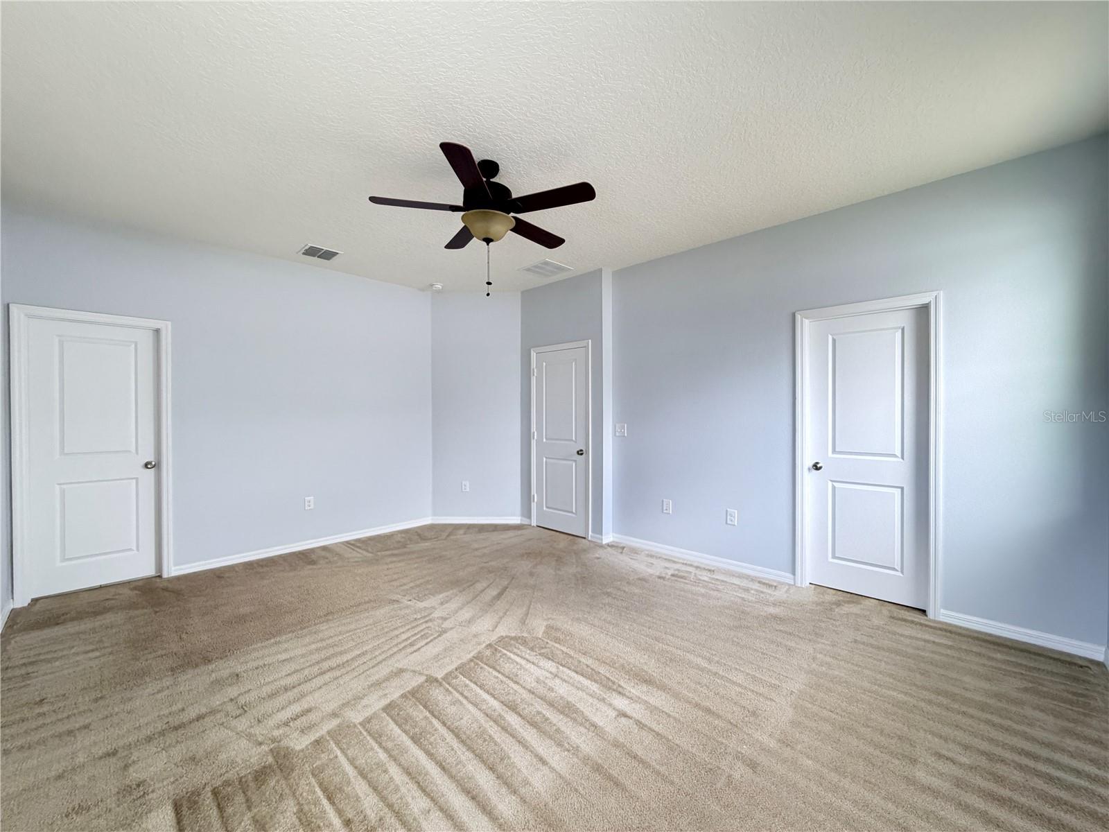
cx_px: 554
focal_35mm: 14
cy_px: 416
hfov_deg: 102.1
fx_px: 449
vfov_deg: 85.7
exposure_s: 1/85
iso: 320
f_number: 2.2
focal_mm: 2.22
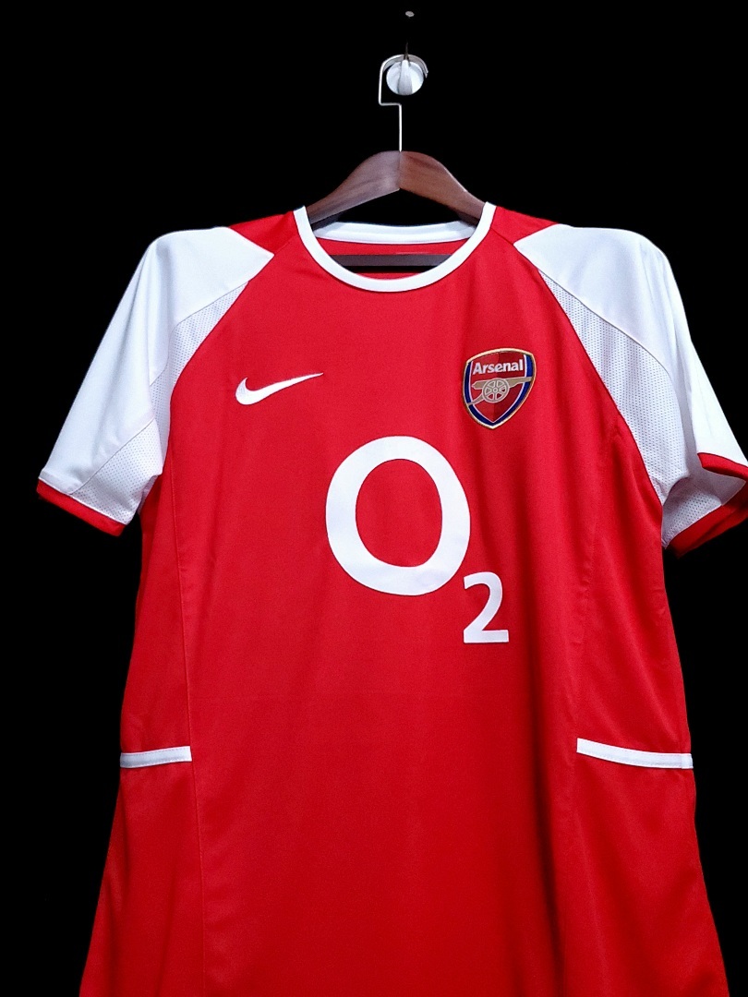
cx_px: 374
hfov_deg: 53.1
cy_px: 498
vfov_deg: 67.3
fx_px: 749
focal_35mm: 26
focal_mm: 4.3
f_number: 1.5
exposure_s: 1/60
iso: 640
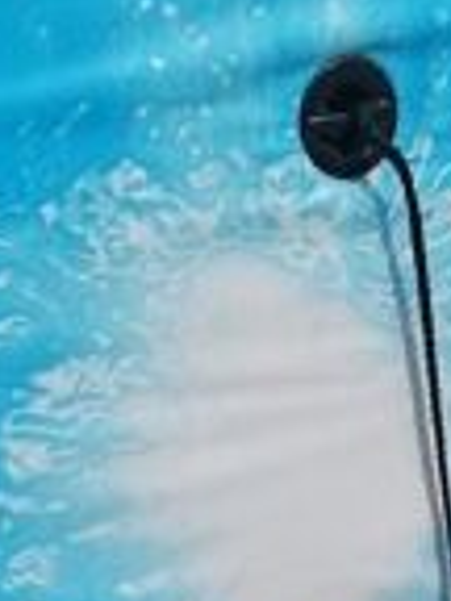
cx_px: 413
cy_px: 856
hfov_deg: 12.3
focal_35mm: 120
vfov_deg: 15.4
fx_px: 2085
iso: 50
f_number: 1.8
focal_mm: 4.75
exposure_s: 1/4065
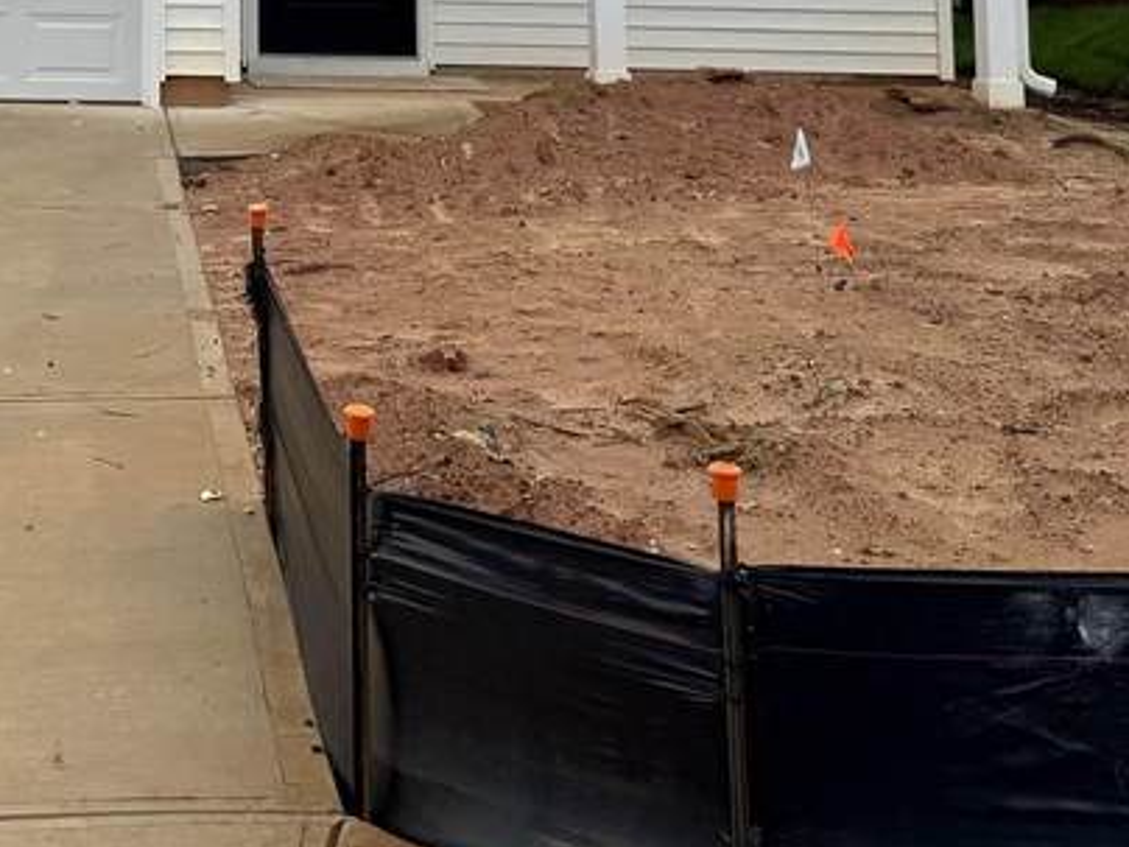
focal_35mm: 76
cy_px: -425
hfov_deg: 24.6
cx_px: 20
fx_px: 2479
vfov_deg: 17.4
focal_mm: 6.76
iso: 80
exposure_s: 1/1524
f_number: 1.78
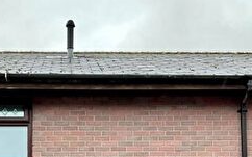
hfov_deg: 23.2
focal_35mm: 89
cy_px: 254
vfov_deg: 13.6
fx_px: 611
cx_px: 83
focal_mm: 3
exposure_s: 1/122
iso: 40
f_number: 1.8
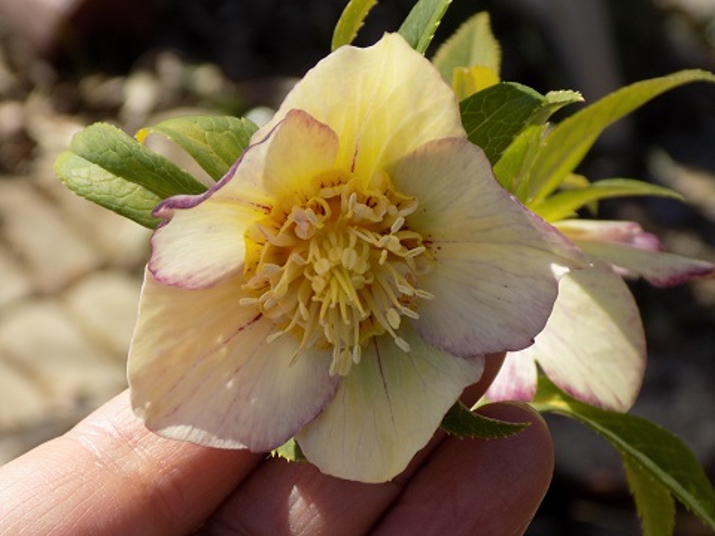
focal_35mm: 86
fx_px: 1776
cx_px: 358
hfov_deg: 22.8
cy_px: 268
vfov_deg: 17.2
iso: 80
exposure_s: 1/320
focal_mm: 15.3
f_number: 4.4
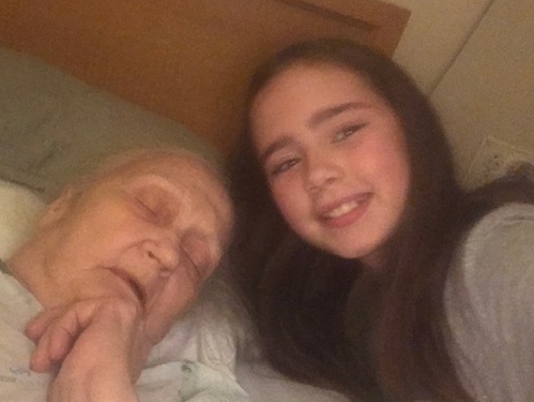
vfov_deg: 35.1
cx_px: 209
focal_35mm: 41
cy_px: 230
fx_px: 633
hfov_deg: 45.5
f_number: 2.2
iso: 500
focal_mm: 2.87
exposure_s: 1/20
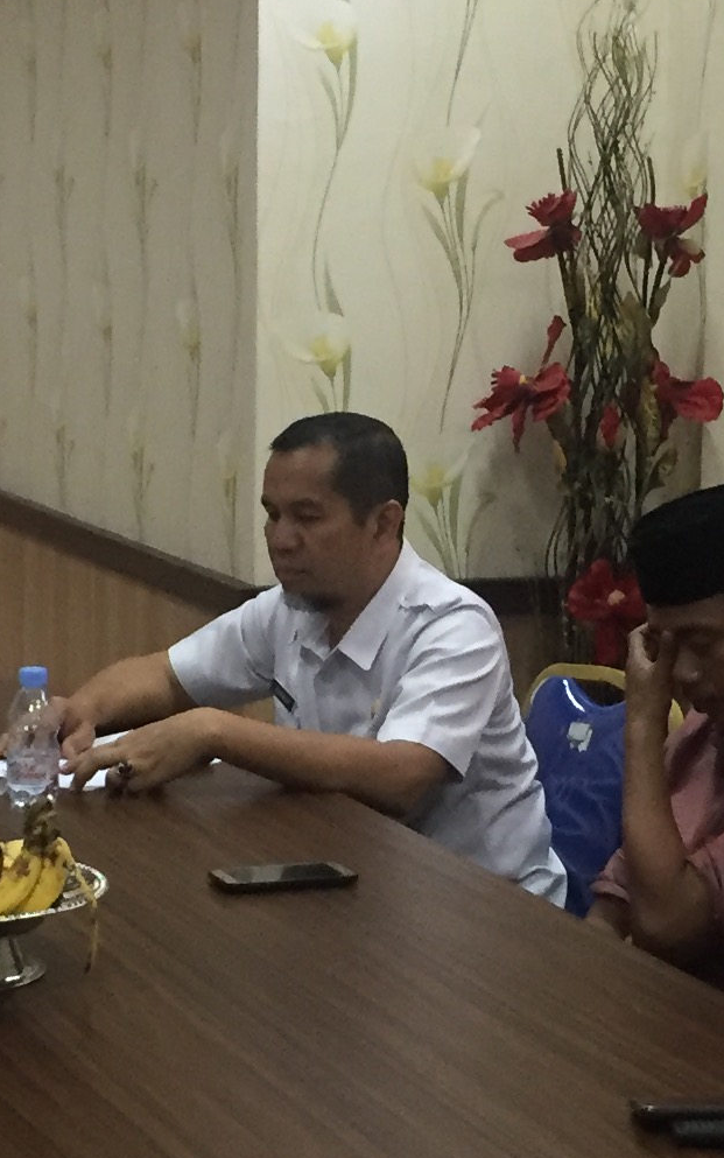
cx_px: 464
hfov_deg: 12.9
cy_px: 595
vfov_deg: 20.6
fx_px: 3187
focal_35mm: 101
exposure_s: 1/33
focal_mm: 4.15
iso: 250
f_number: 2.2
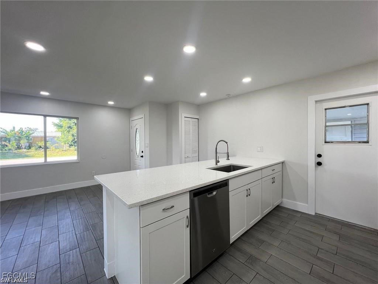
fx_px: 142
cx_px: 189
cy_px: 142
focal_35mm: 13
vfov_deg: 89.9
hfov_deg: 106.2
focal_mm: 1.57
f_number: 1.8
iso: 64
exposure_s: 1/120
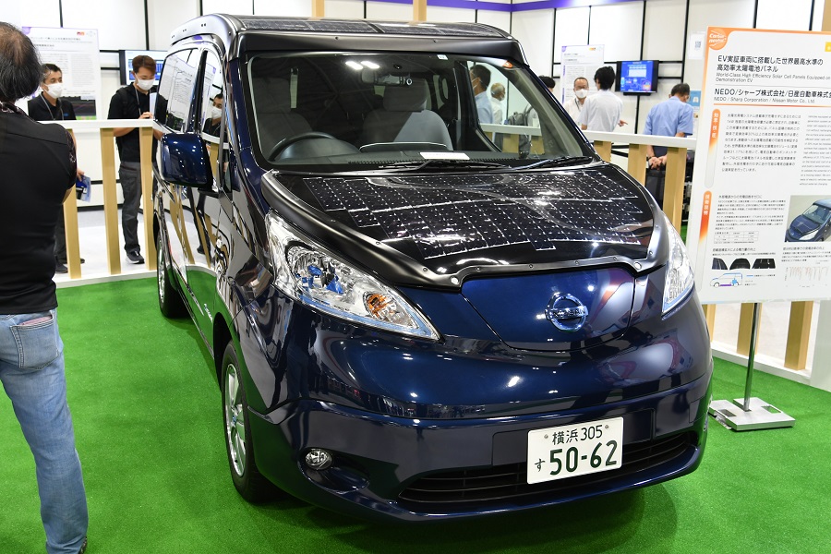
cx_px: 416
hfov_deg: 53.1
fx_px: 831
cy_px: 277
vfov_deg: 36.9
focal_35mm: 36
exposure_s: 1/40
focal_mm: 24
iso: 500
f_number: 4
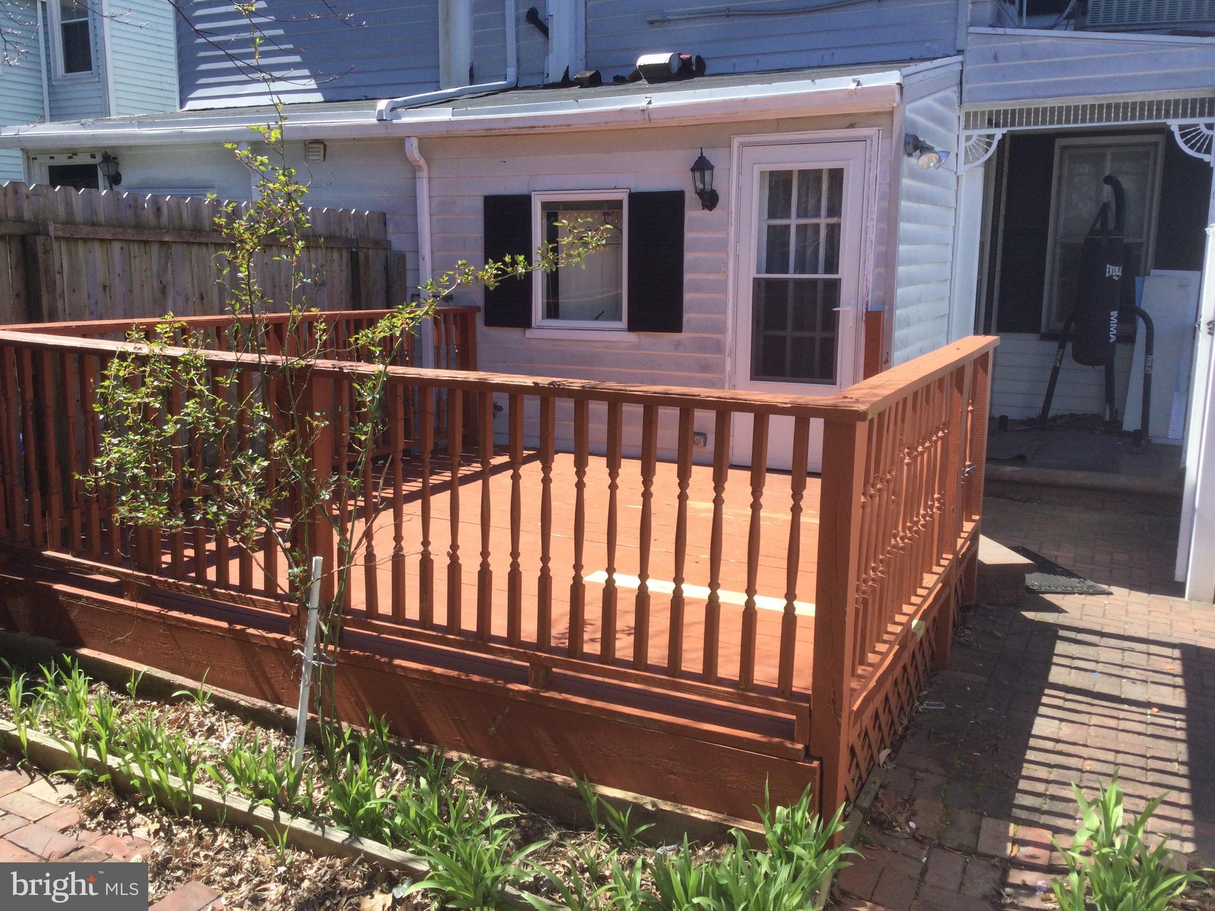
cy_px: 456
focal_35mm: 31
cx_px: 608
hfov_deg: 58.4
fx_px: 1088
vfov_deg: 45.4
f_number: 2.4
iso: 25
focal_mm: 3.3
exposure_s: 1/612
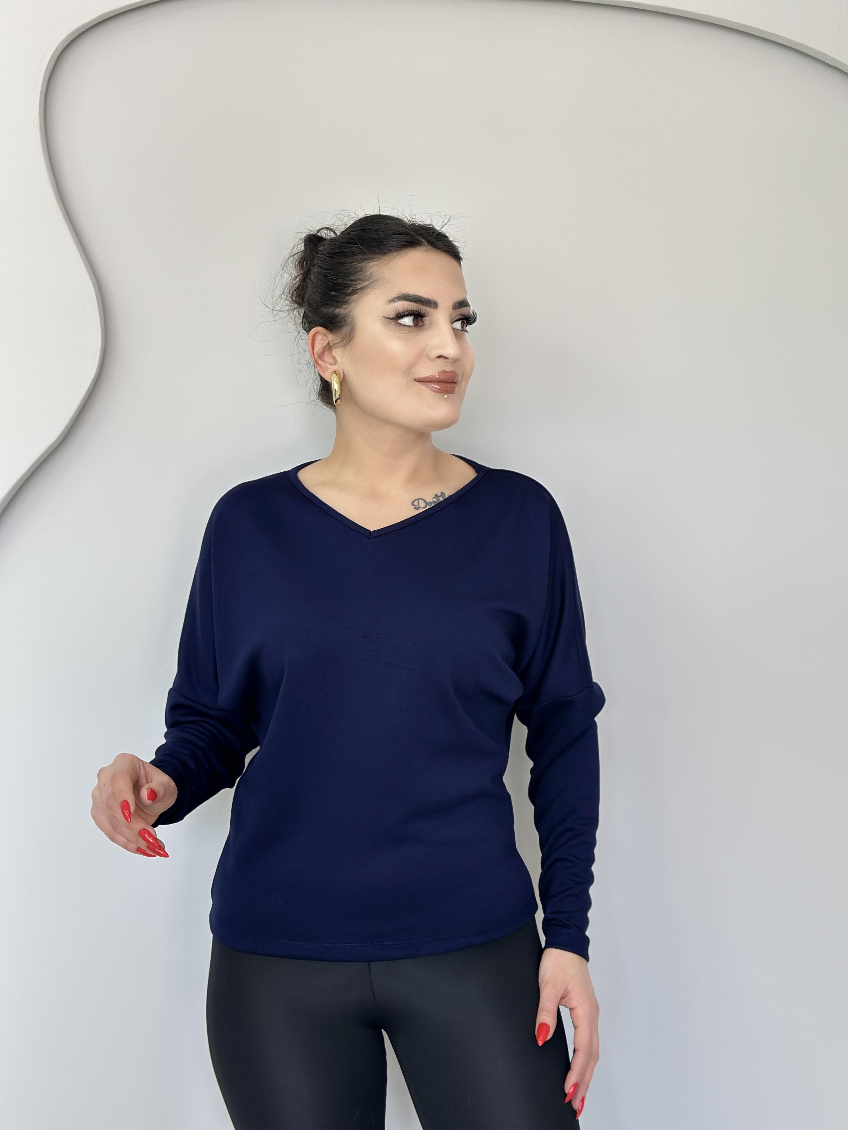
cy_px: 565
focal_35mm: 48
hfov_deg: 30.3
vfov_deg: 39.7
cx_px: 424
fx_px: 1568
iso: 80
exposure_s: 1/141
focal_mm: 6.86
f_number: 1.78
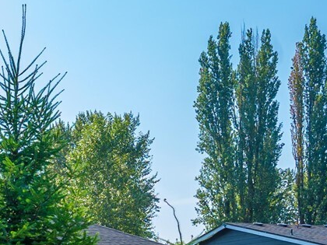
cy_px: 359
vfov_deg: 19.6
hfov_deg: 20.6
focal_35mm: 66
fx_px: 623
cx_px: -262
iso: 80
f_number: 7.1
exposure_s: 1/100
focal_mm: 17
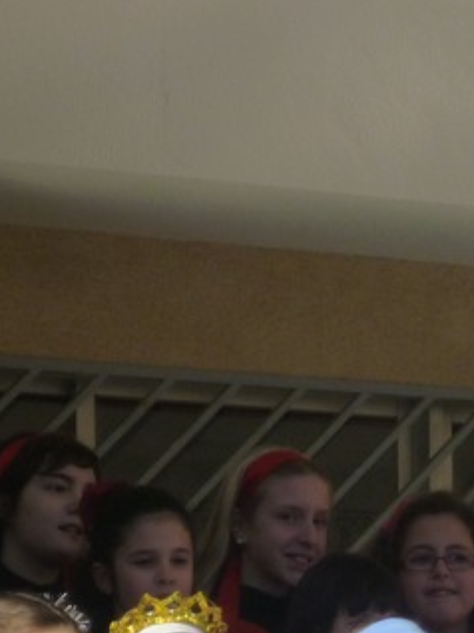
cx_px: 854
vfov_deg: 5.5
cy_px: 687
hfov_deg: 4.1
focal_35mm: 361
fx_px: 6600
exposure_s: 1/500
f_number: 5.8
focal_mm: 19.9
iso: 125
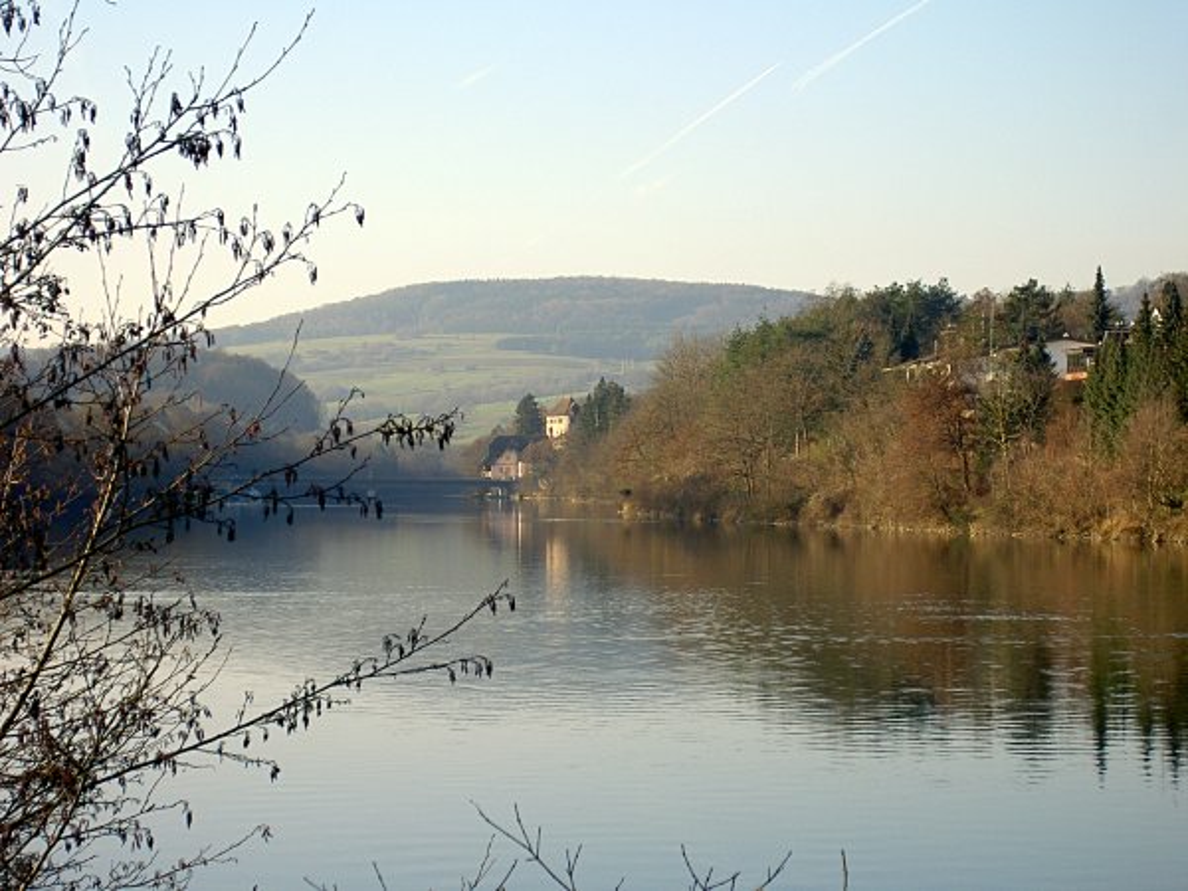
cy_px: 446
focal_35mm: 102
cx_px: 594
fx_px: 3501
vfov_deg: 14.5
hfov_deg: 19.3
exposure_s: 1/160
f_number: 4.9
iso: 50
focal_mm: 16.8
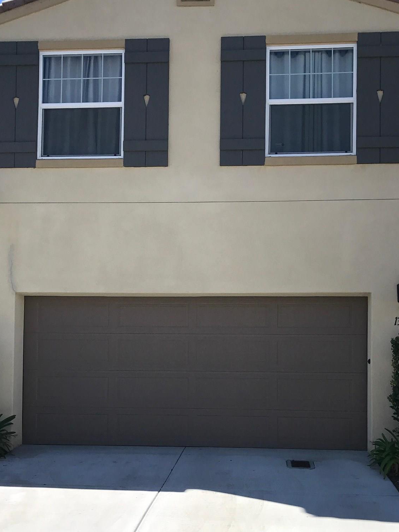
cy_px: 362
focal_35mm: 43
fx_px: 661
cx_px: 209
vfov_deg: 43.1
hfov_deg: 33.6
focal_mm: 3.99
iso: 20
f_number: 1.8
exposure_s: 1/2907
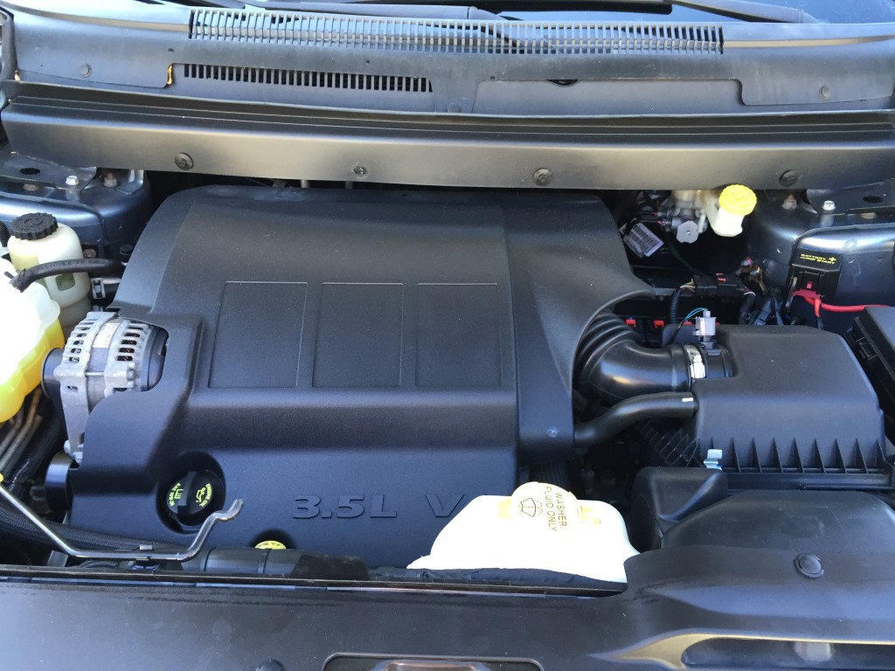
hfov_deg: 61.7
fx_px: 750
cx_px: 448
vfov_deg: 48.2
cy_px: 336
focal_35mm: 29
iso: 40
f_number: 2.2
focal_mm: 4.15
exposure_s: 1/30
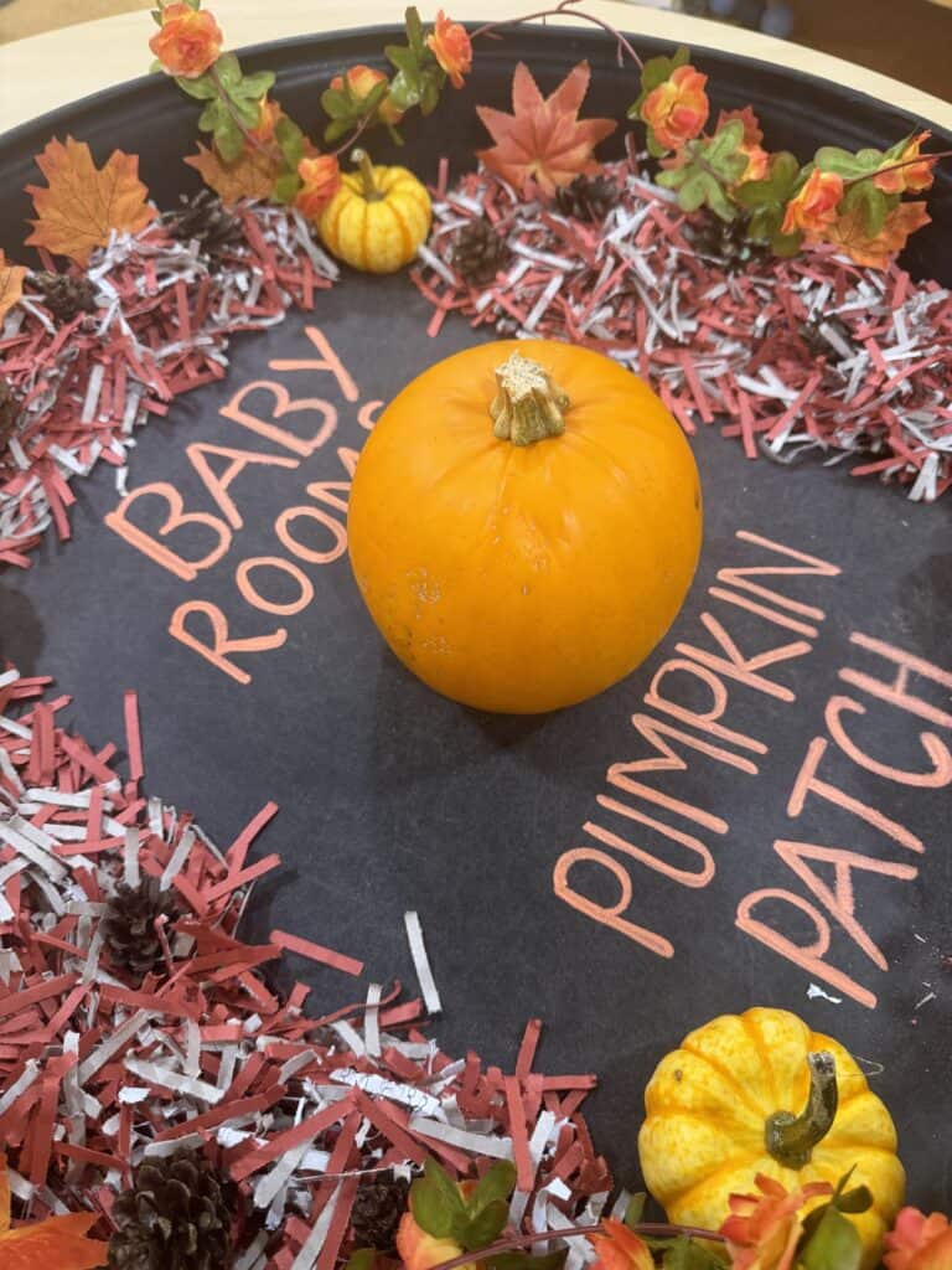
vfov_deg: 71.6
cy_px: 635
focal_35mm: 24
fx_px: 880
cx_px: 476
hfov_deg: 56.8
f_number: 1.78
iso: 200
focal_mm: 6.76
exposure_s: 1/50
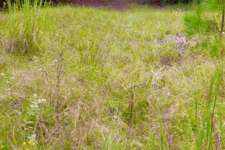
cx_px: 280
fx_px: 606
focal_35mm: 97
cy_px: -31
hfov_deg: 19.6
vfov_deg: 13.7
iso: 200
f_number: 3.8
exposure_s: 1/160
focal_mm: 22
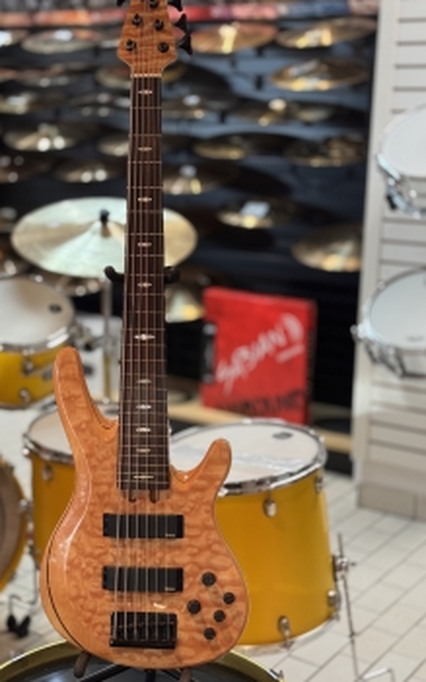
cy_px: 324
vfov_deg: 35.1
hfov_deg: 22.2
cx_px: 142
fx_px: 1079
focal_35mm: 58
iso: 125
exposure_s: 1/60
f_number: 1.78
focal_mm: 6.76
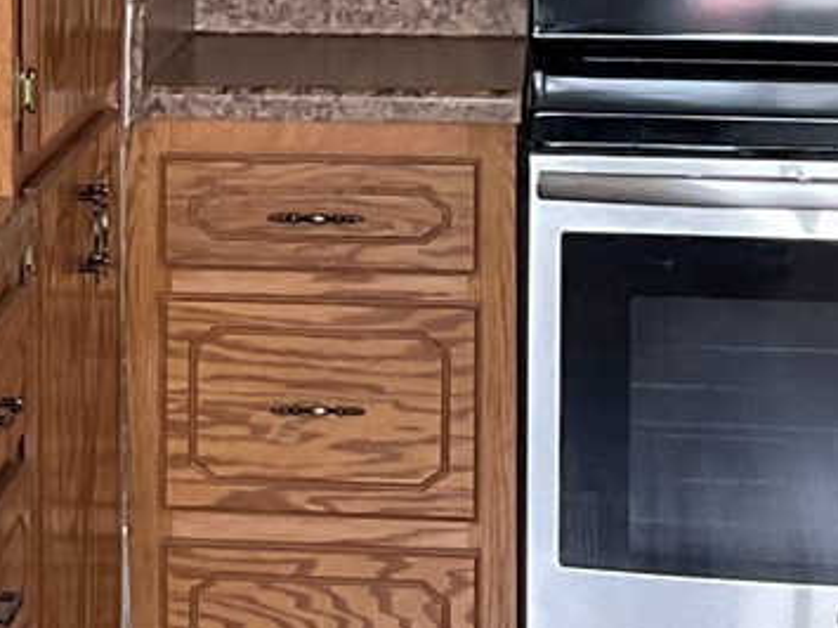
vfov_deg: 9.4
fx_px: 3799
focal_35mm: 157
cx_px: -54
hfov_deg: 12.4
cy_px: -76
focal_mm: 3
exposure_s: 1/60
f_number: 1.8
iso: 100
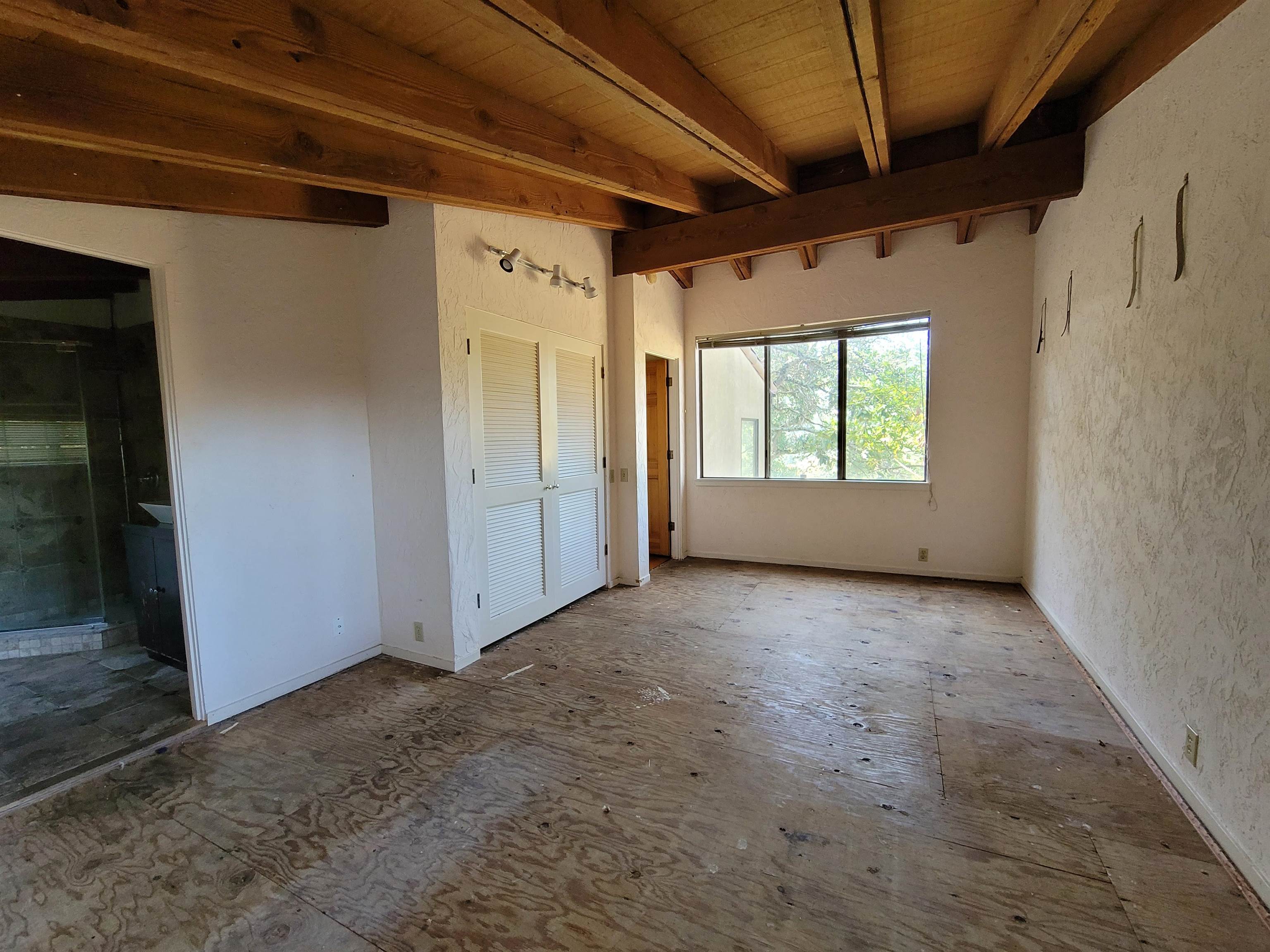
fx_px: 477
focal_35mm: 13
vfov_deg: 89.9
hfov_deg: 106.2
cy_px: 476
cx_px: 635
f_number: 2.2
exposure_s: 1/60
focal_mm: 2.2
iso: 320
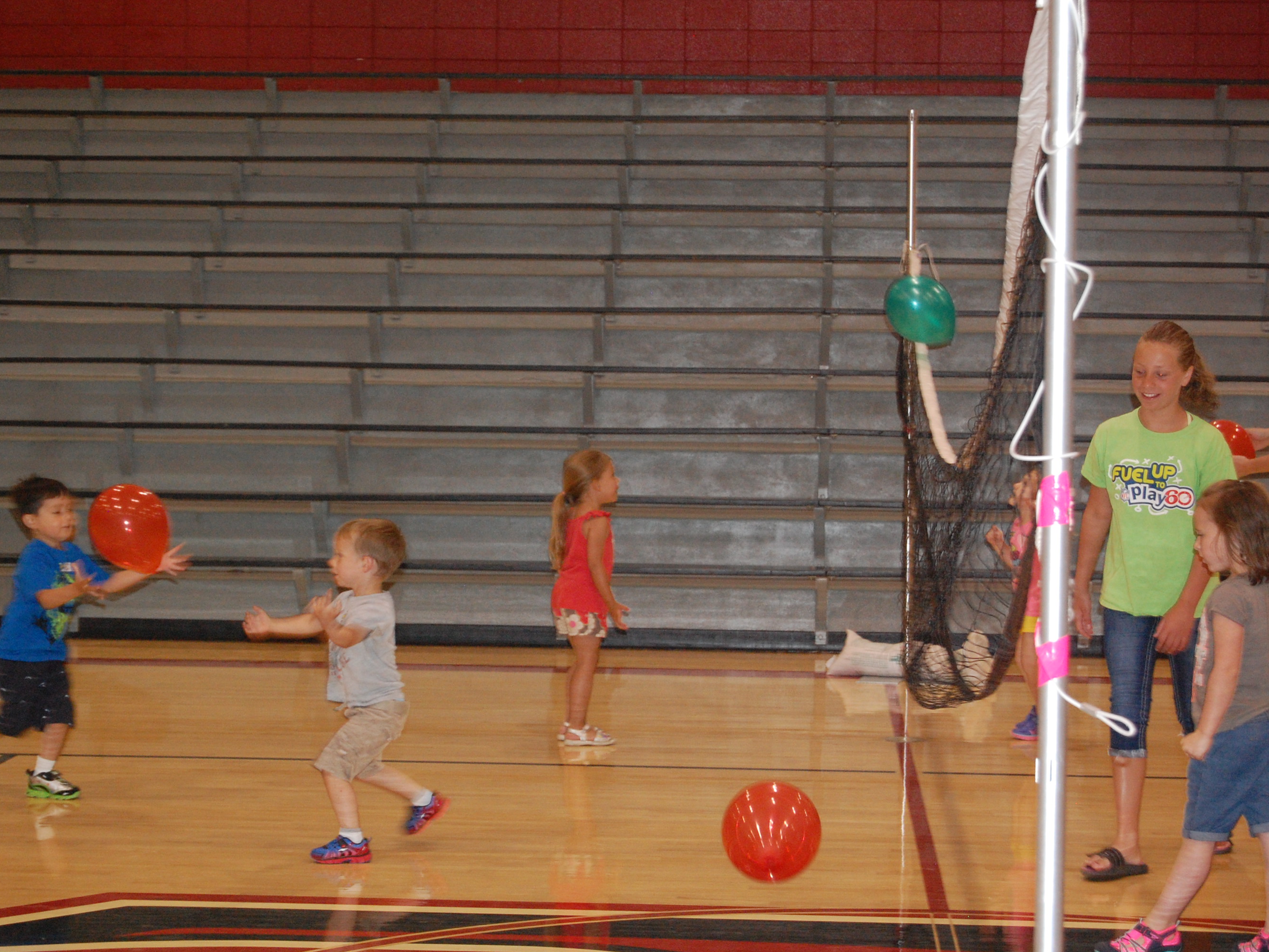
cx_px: 621
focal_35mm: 90
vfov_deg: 16.5
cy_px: 476
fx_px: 3283
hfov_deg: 21.9
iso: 1400
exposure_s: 1/60
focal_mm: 55
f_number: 5.6
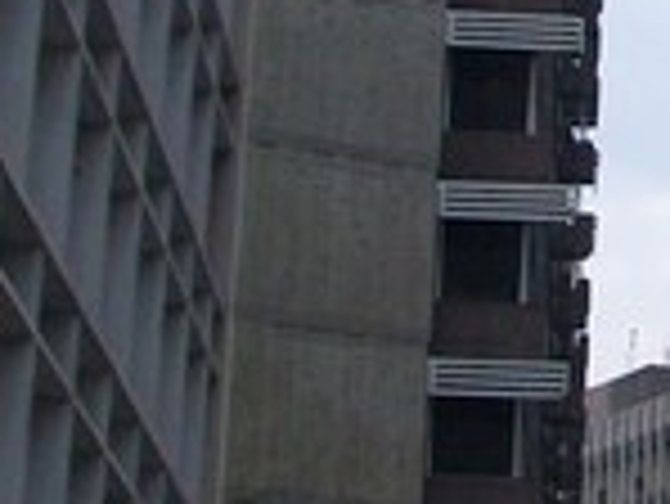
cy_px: 135
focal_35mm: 182
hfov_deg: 10.0
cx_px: 1362
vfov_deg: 8.2
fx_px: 3525
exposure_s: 1/133
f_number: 2.8
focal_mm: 5.7
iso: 80
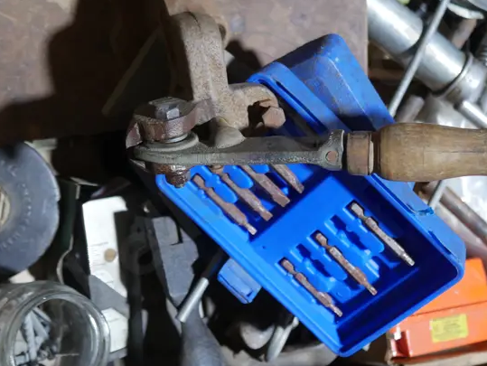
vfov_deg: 25.6
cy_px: 144
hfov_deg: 33.7
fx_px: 802
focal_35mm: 57
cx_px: 285
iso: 400
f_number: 3.6
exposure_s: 1/60
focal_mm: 15
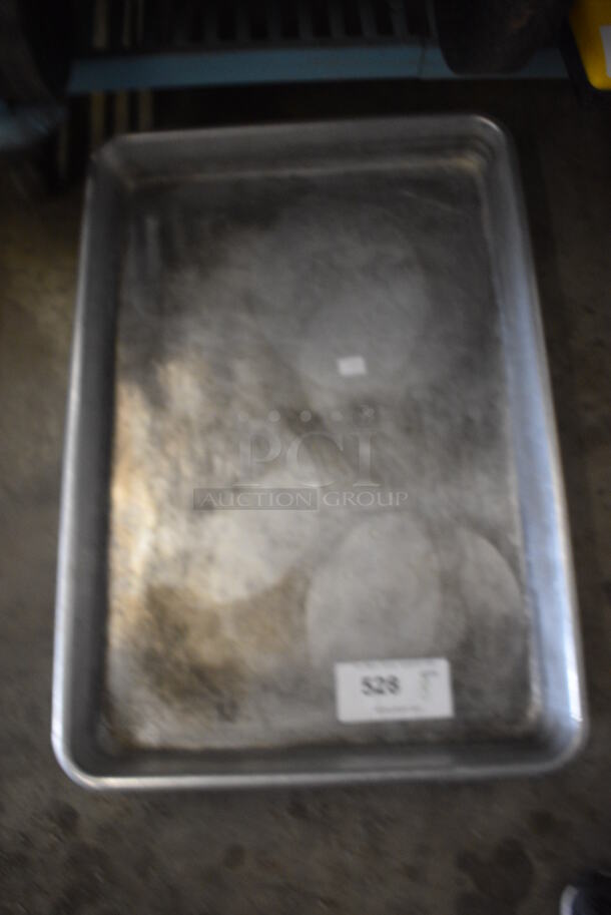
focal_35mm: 30
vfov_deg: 61.9
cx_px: 306
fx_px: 763
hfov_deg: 43.7
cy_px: 458
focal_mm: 20
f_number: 3.5
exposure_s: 1/125
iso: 1800
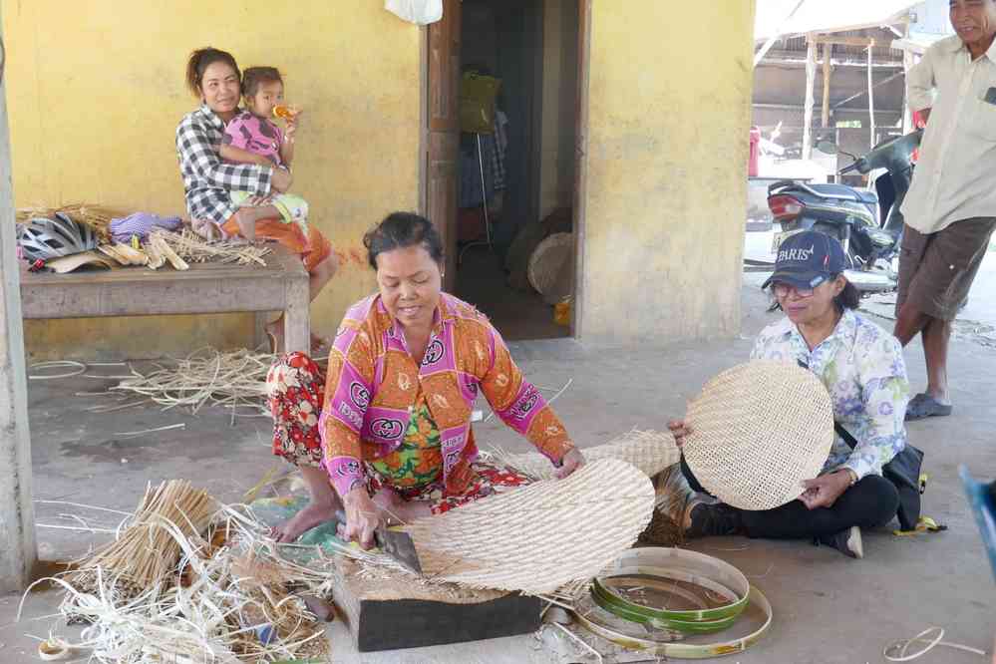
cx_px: 498
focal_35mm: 38
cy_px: 332
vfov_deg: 35.1
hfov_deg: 50.7
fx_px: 1051
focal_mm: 14
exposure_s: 1/80
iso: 400
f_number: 3.6
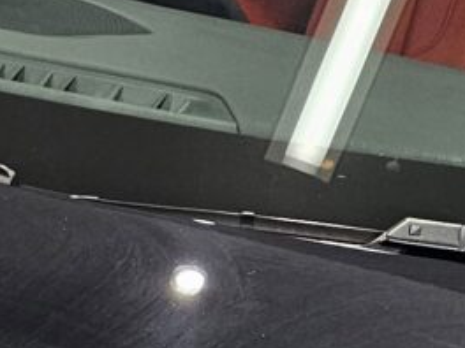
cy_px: 863
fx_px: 2243
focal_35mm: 167
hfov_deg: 11.3
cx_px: -257
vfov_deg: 8.1
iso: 160
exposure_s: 1/100
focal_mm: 6.3
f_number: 1.7
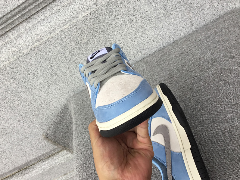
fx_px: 243
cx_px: 110
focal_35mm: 35
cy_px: 87
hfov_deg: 52.6
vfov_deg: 40.7
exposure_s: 1/50
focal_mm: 3.3
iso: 32
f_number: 2.4
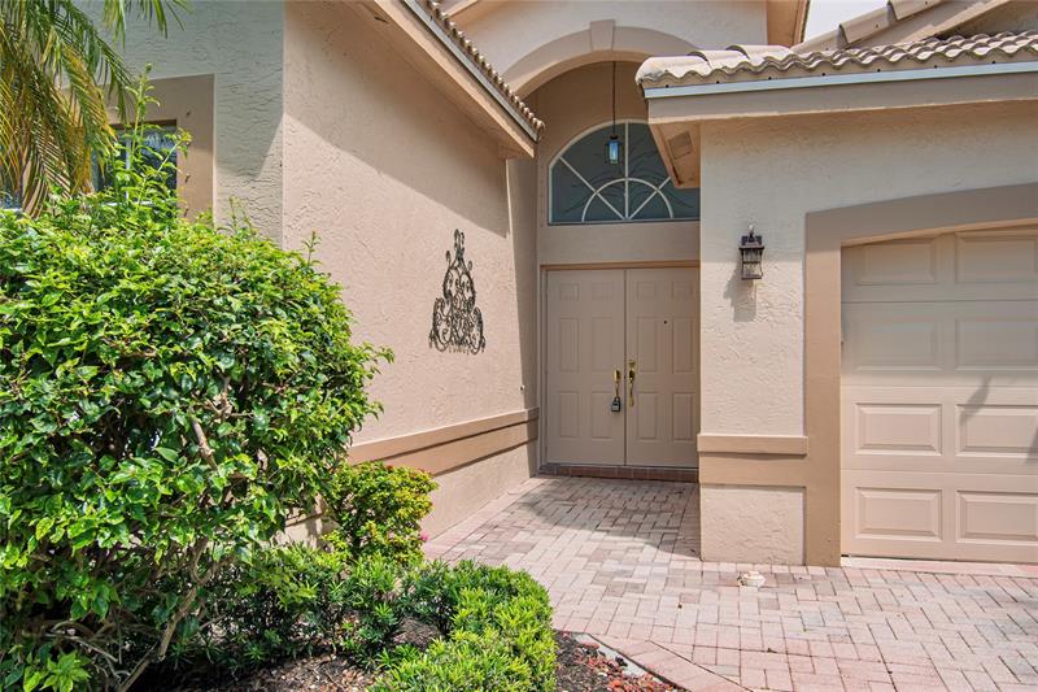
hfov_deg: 61.9
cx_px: 519
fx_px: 865
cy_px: 346
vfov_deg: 43.6
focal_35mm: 30
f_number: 8
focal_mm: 20
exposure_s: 1/250
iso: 200
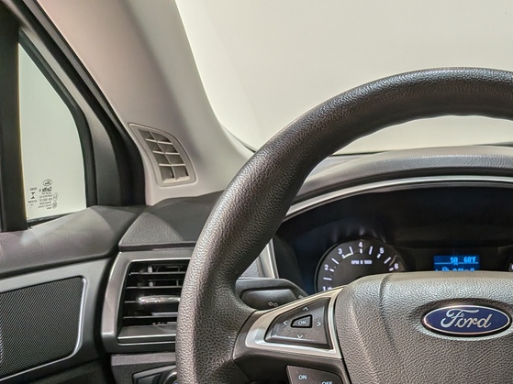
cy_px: 351
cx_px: 462
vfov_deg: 31.2
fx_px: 652
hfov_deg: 39.8
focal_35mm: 44
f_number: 1.7
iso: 26
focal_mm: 4.53
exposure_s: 1/120
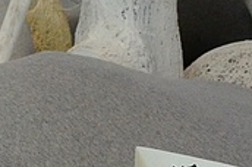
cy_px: 227
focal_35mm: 201
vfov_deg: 6.7
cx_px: 7
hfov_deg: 10.2
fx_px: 1404
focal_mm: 18
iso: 2500
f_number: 7.1
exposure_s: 1/200
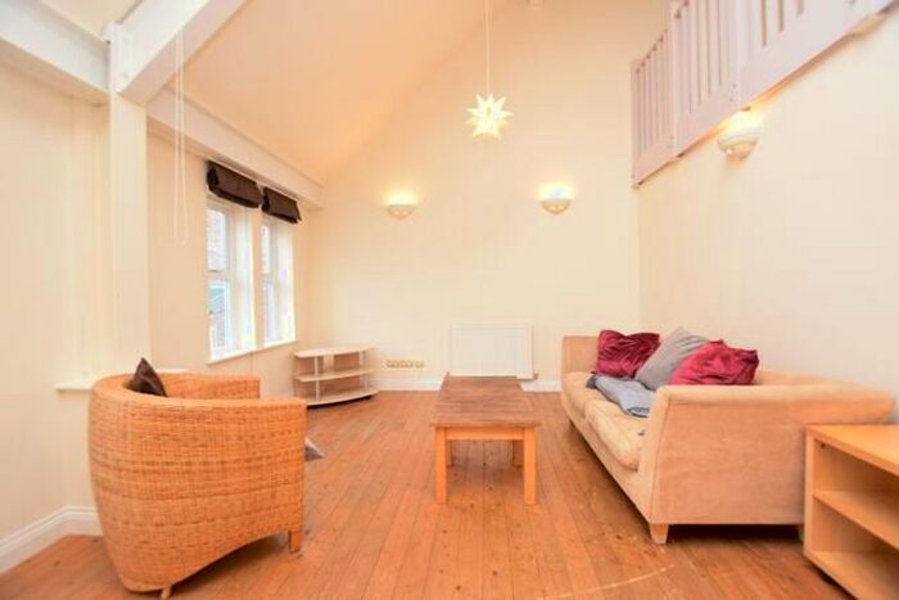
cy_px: 300
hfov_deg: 100.4
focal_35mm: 15
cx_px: 450
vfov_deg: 77.4
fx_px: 375
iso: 800
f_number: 5
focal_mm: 10
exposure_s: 1/100
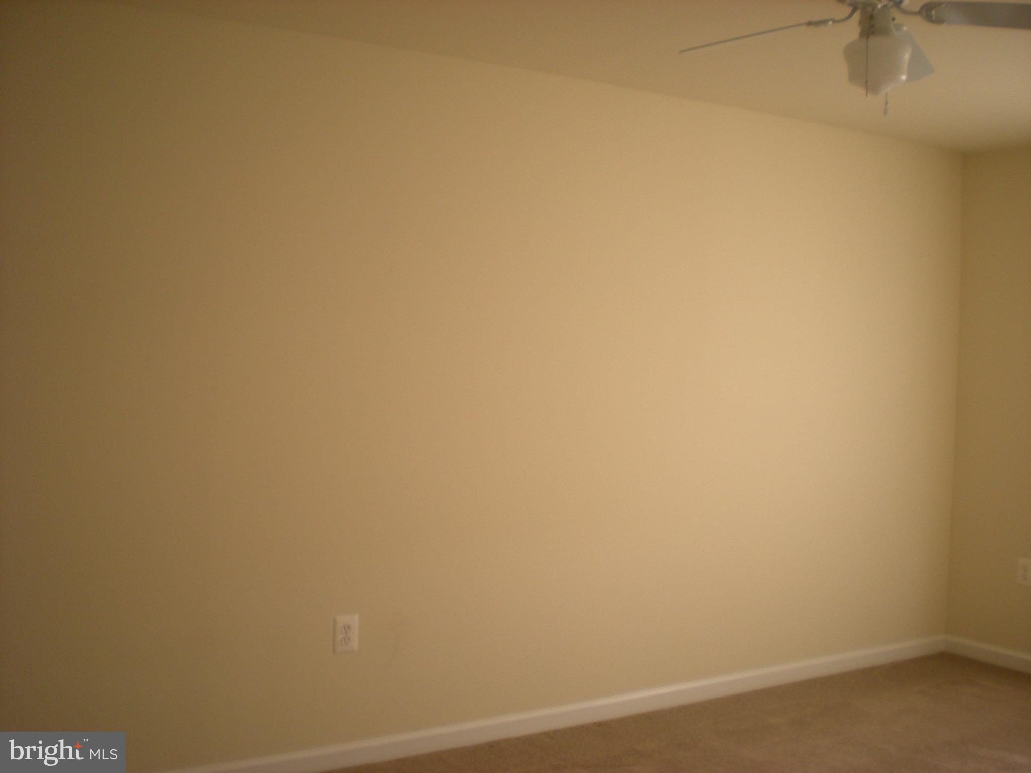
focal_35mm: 38
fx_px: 1132
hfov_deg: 49.0
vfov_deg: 37.7
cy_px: 386
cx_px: 516
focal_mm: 6.3
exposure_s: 1/58.8
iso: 107
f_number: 3.1
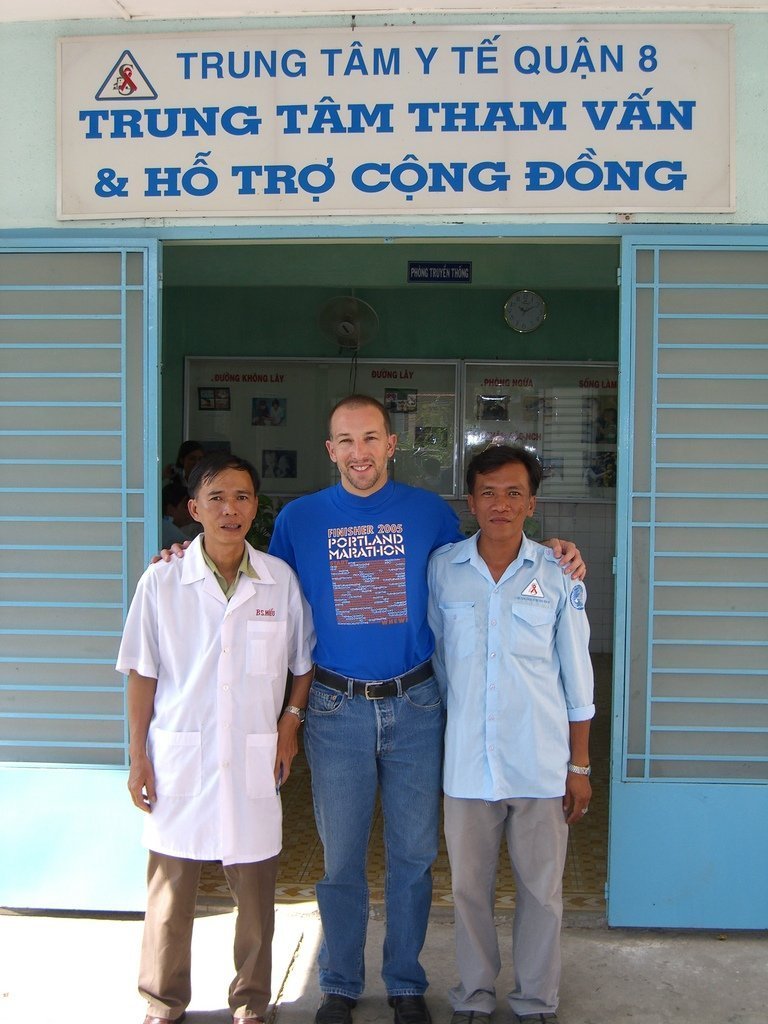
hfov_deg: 31.5
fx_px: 1361
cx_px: 384
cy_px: 512
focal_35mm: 46
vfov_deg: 41.2
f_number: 3.1
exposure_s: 1/160
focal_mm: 9.5
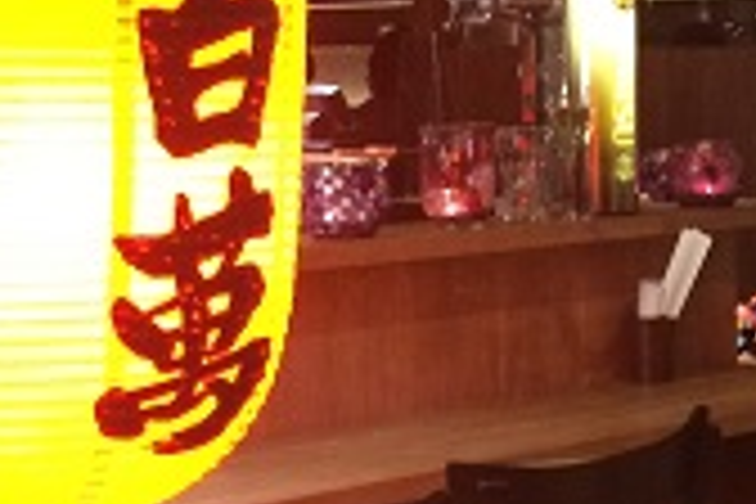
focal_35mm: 99
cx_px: 770
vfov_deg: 13.7
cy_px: 43
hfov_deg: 19.9
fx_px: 2079
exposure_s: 1/30
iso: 320
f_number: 2.2
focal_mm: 4.12
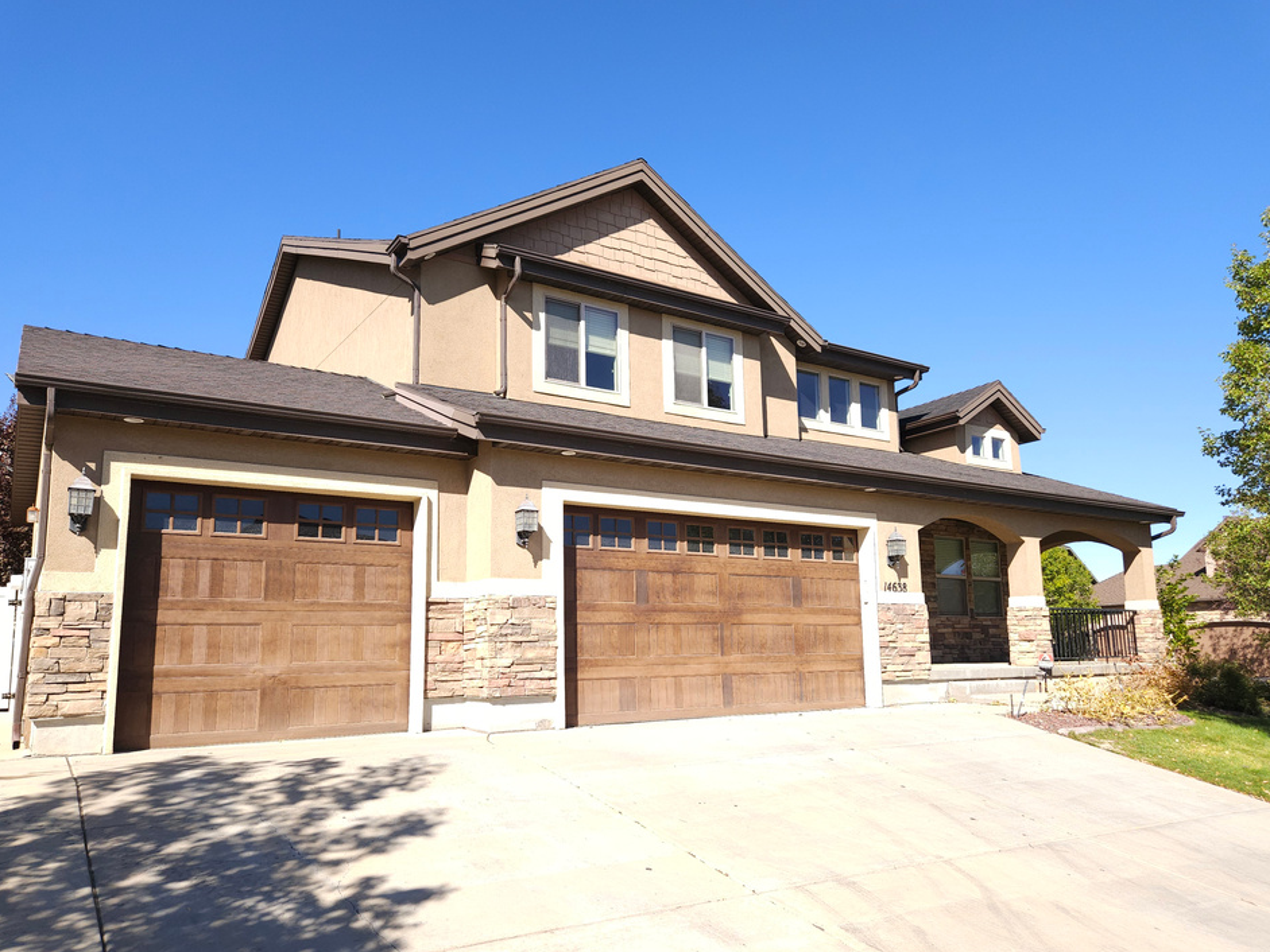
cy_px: 514
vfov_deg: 54.8
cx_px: 634
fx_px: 917
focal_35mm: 25
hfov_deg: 69.4
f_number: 1.8
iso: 64
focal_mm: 5.4
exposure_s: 1/1500
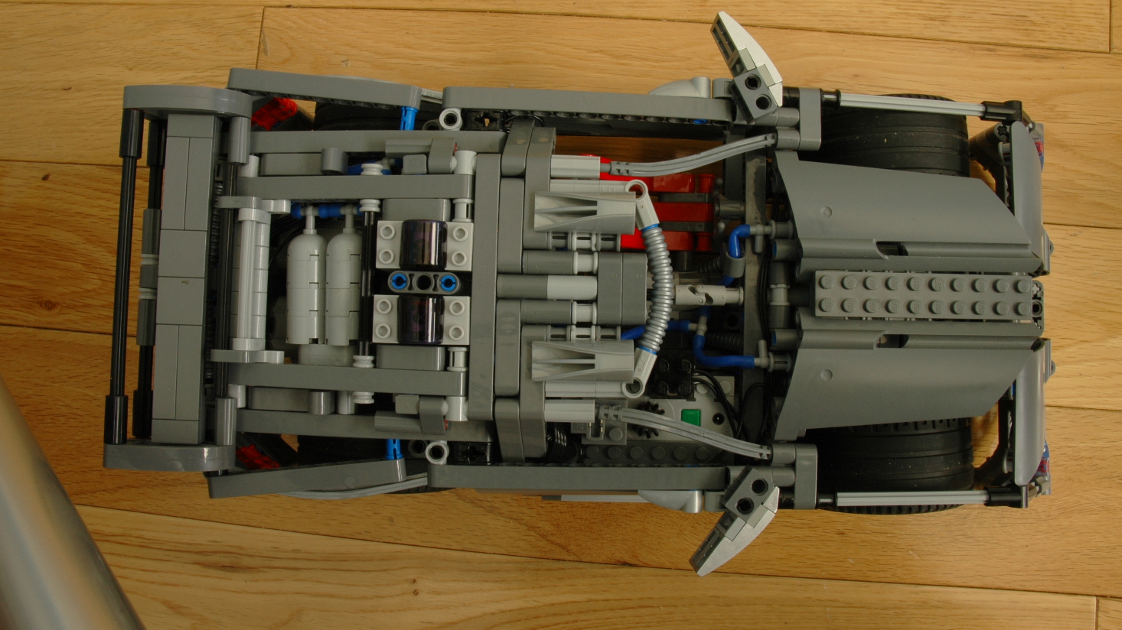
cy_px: 272
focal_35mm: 29
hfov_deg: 66.1
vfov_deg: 40.1
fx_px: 863
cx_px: 557
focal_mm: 18
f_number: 20
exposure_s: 1/2.5
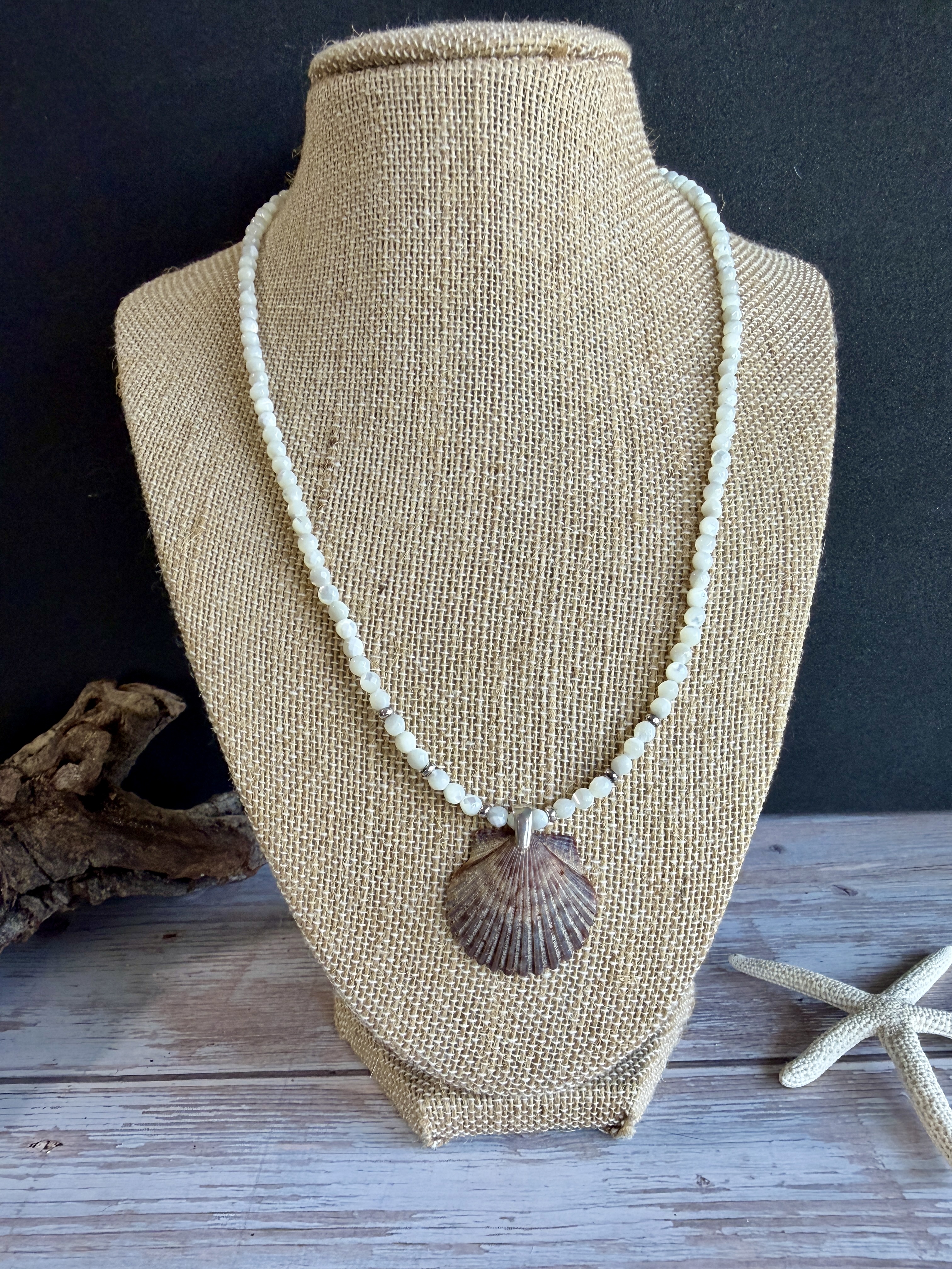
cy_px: 634
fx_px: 880
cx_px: 476
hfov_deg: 56.8
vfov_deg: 71.6
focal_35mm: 24
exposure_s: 1/120
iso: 160
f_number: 2.2
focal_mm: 2.22
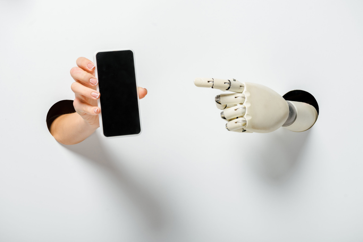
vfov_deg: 13.1
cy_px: 121
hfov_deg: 19.4
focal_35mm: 105
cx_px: 182
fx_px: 1059
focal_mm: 105
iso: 100
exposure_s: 1/200
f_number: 9
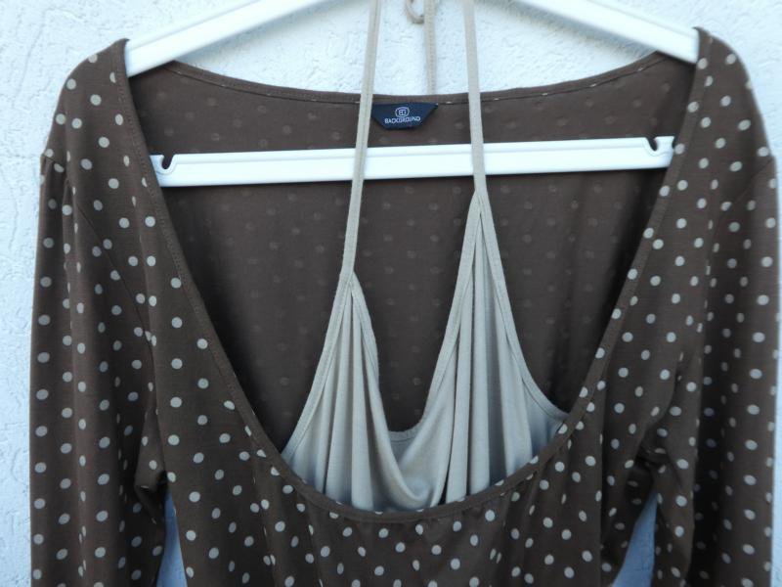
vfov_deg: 56.8
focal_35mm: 24
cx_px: 391
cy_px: 294
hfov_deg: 71.6
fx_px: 542
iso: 80
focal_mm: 4.3
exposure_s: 1/60
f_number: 3.3
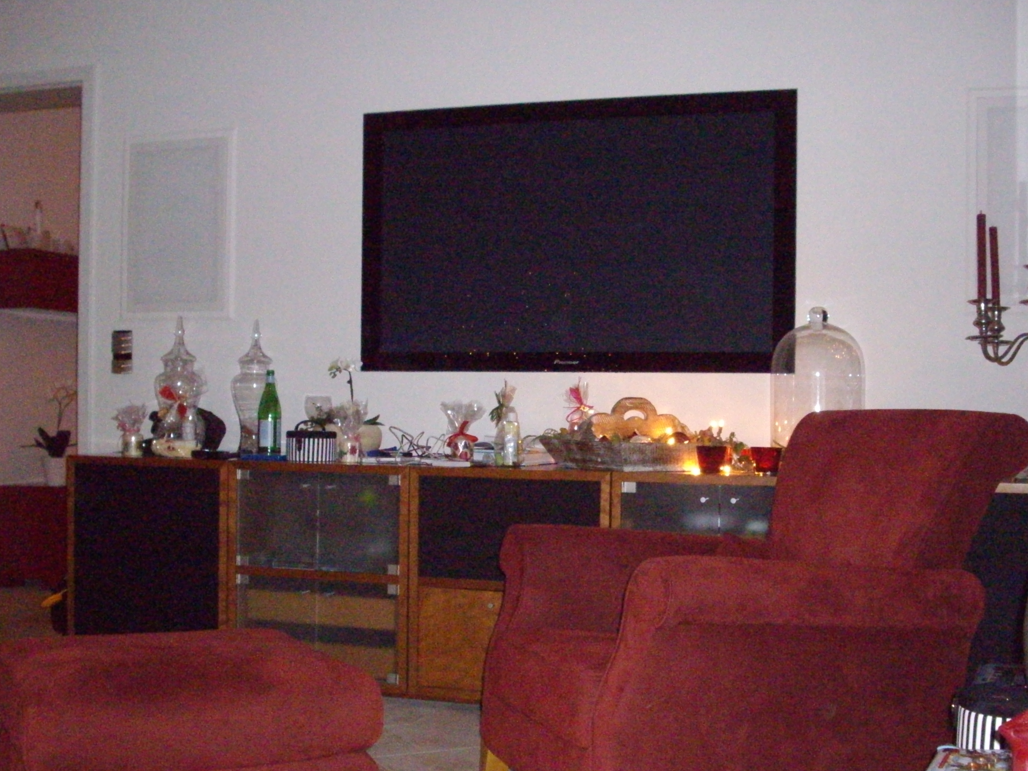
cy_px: 471
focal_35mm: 46
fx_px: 1366
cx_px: 561
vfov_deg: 31.4
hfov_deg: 41.2
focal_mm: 6.2
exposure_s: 1/50
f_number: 2.8
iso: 1000
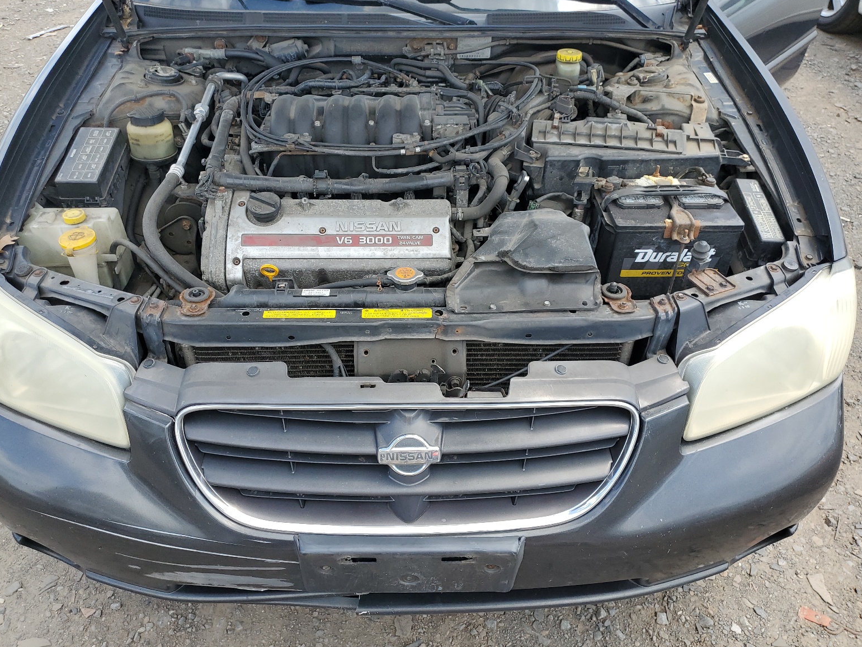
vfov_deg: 51.4
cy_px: 315
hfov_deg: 65.3
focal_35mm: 27
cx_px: 416
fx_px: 672
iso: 50
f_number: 1.5
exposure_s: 1/714
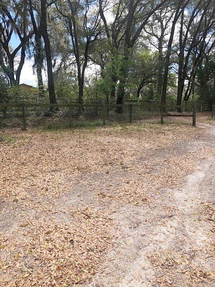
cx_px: 108
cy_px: 144
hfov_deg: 49.7
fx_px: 232
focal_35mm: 28
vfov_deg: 63.4
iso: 20
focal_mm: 3.99
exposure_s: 1/501
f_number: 1.8
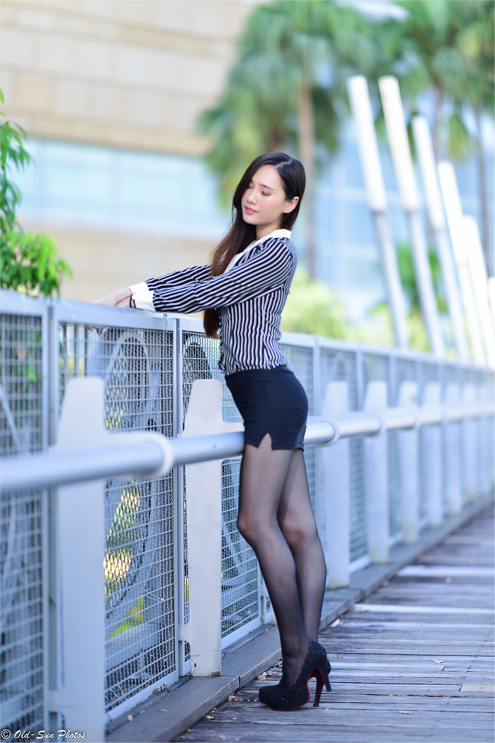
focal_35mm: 105
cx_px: 248
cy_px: 372
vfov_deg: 19.5
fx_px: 2165
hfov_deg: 13.0
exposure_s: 1/800
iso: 100
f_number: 1.4
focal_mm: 105
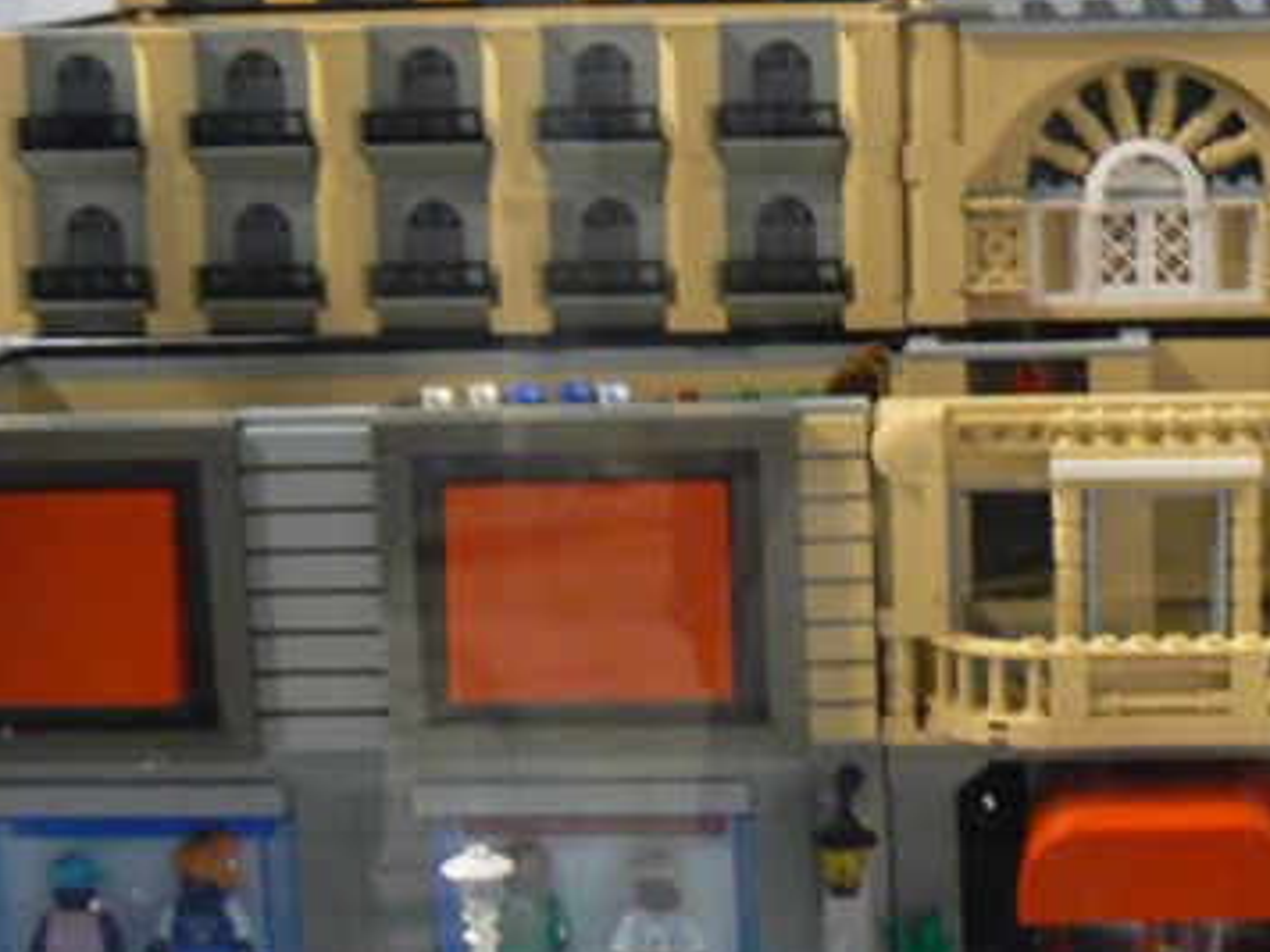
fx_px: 2972
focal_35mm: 81
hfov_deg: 23.5
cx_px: 1131
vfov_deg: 18.2
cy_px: 446
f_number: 2.8
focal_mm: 6
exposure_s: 1/13
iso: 200
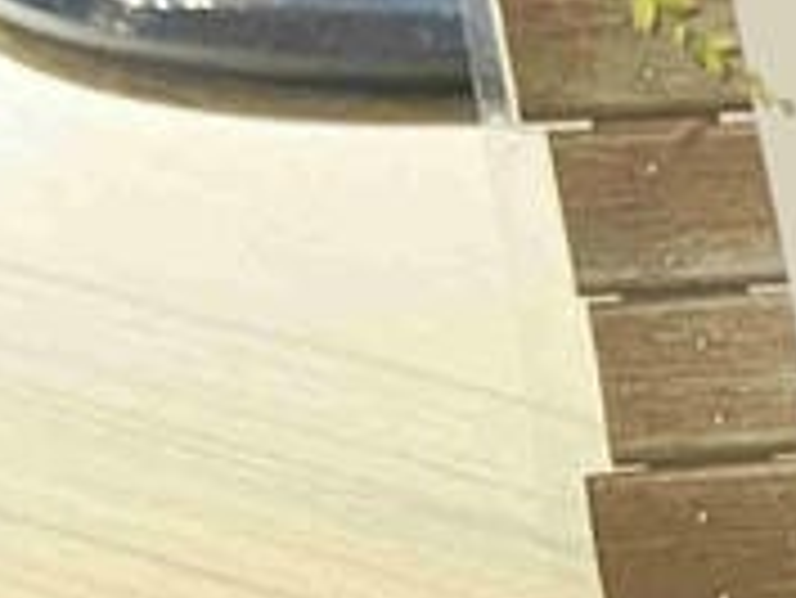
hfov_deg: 8.7
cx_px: 2613
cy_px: 791
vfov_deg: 8.3
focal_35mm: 176
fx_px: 4050
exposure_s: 1/60
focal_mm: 4.25
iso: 500
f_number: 1.8
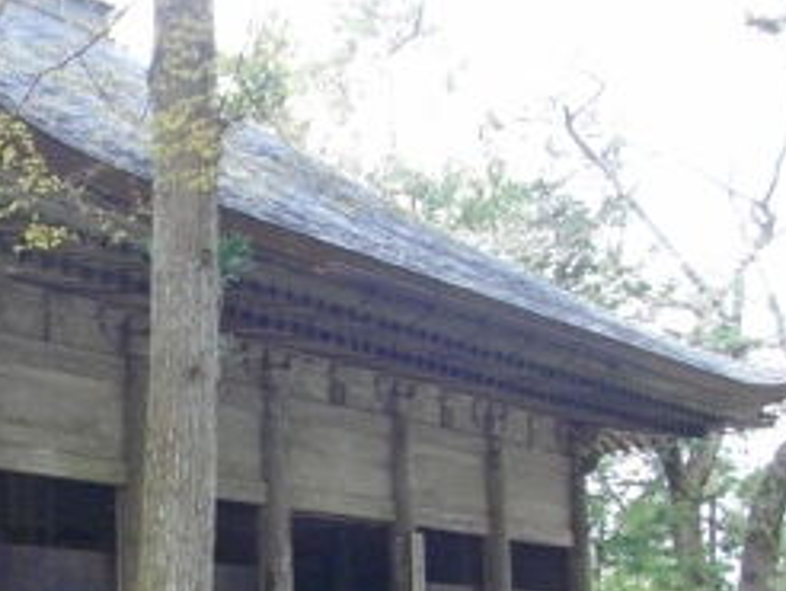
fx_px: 1477
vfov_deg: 22.3
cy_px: 490
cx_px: 70
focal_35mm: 65
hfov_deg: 28.6
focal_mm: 5.7
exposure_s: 1/100
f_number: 2.9
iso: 267
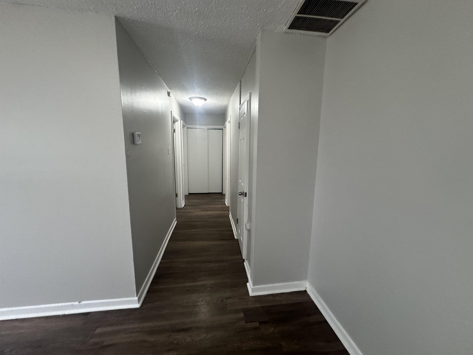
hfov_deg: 102.1
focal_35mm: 14
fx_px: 191
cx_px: 236
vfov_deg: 85.7
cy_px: 178
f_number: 2.2
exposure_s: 1/60
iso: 200
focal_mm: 2.22
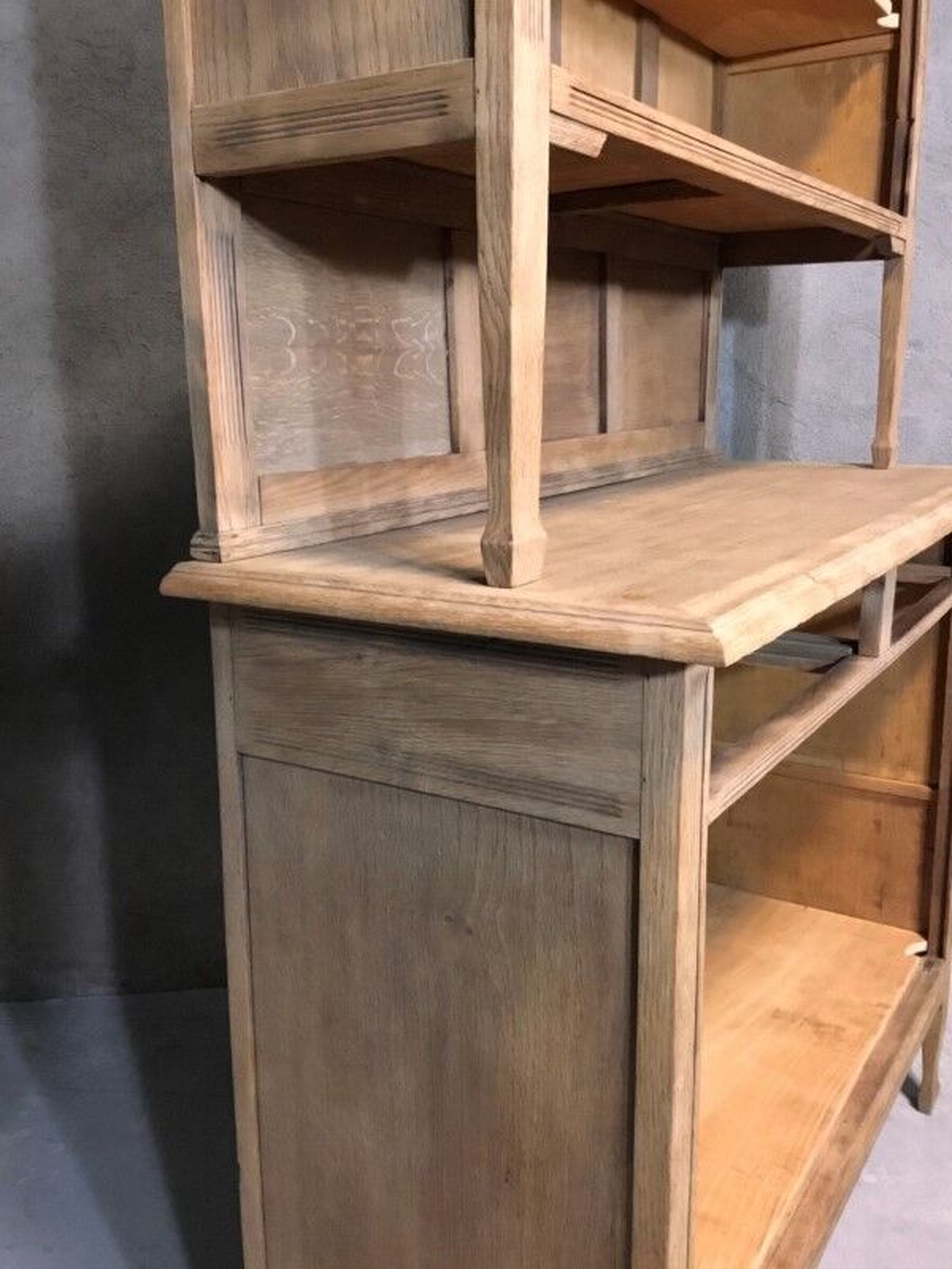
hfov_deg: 45.4
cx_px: 476
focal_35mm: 31
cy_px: 634
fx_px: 1137
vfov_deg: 58.4
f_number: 2.4
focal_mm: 3.3
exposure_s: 1/17
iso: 250
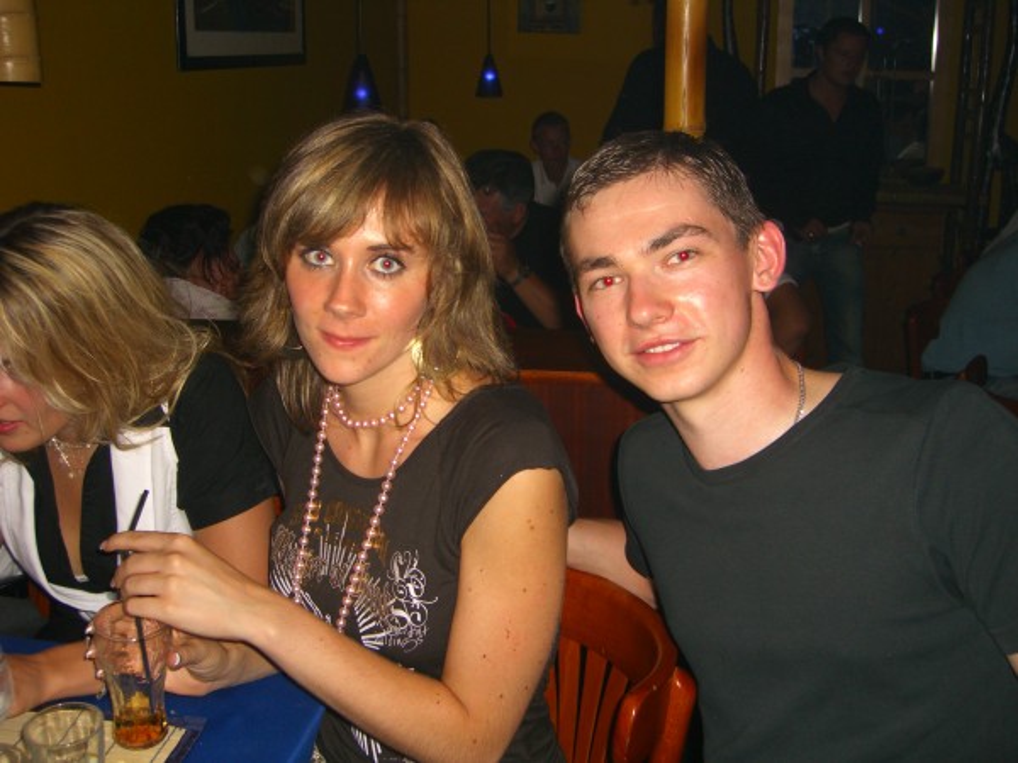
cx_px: 509
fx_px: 1118
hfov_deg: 49.0
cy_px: 382
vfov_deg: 37.7
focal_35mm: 38
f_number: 2.8
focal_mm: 7.9
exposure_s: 1/60
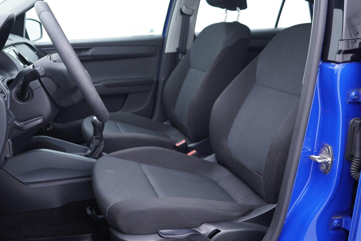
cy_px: 120
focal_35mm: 36
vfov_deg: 36.9
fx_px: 361
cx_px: 180
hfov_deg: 53.1
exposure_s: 1/40
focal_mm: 24
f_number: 2.8
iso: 250
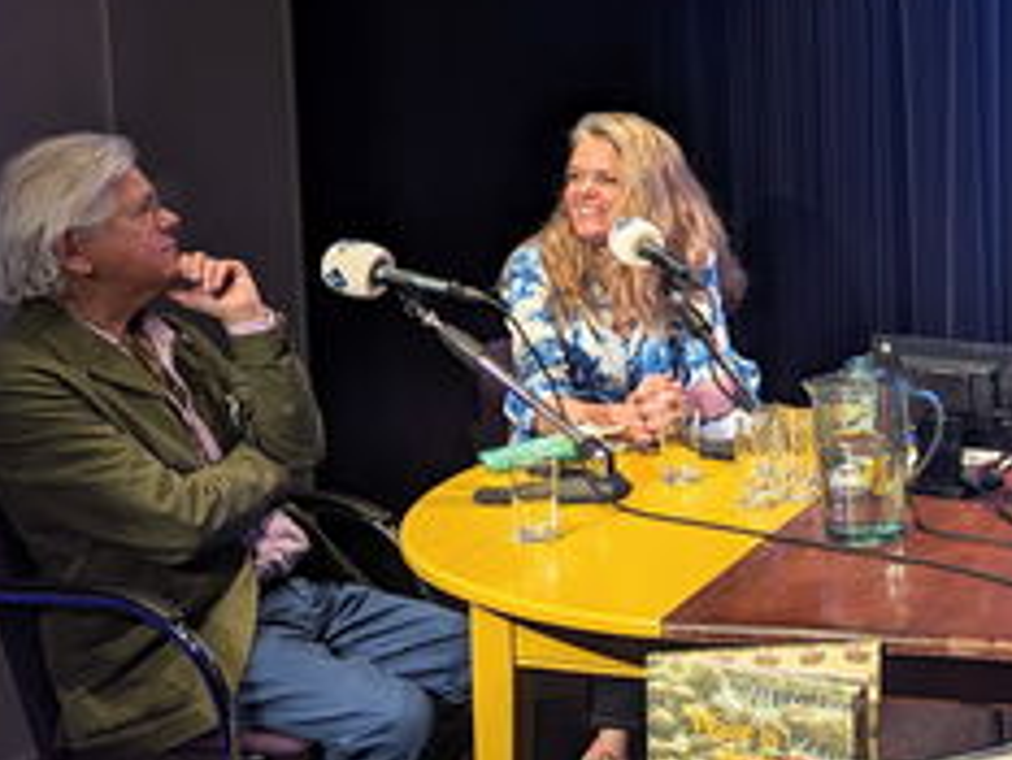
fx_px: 1697
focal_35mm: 58
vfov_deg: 25.1
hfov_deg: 30.9
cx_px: 1003
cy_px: 235
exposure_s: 1/150
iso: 51
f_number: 1.85
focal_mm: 6.81
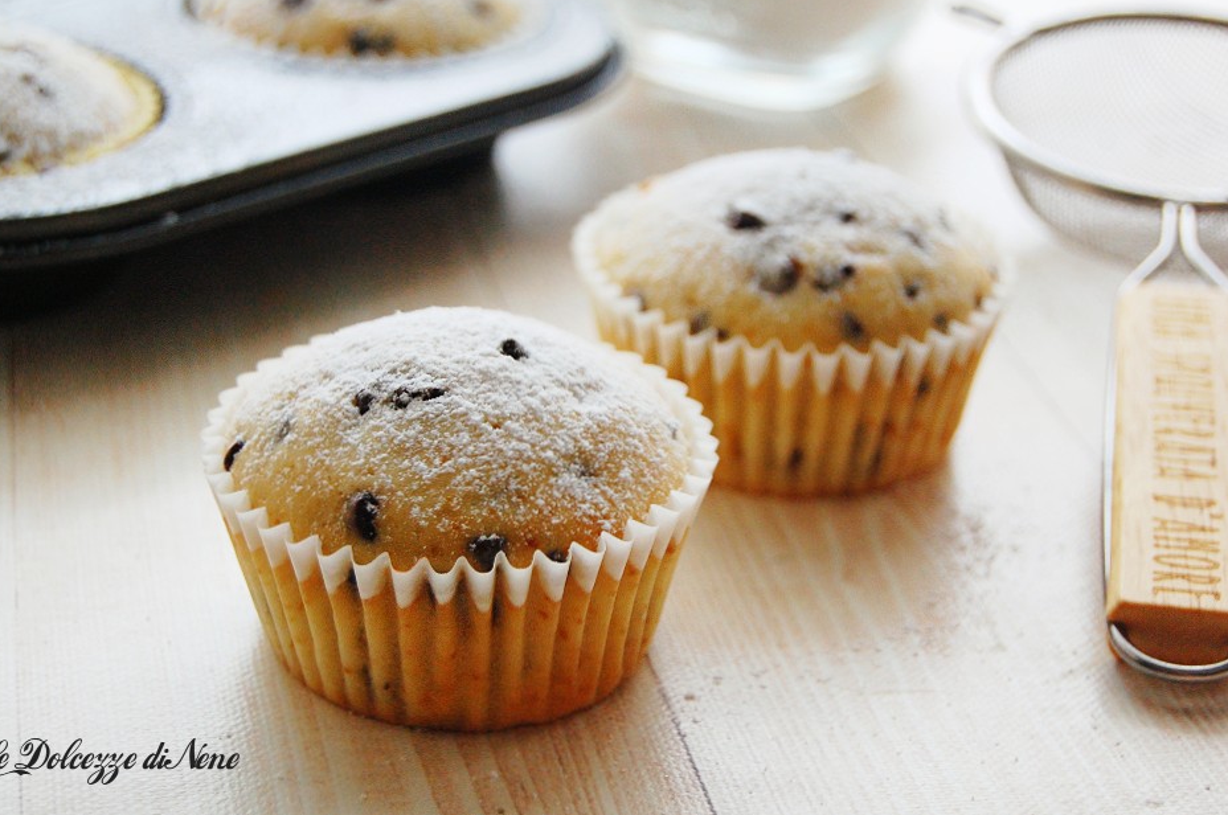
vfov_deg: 17.7
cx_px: 574
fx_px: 2623
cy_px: 382
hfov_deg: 26.3
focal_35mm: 77
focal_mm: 48
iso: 800
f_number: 5.6
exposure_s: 1/30
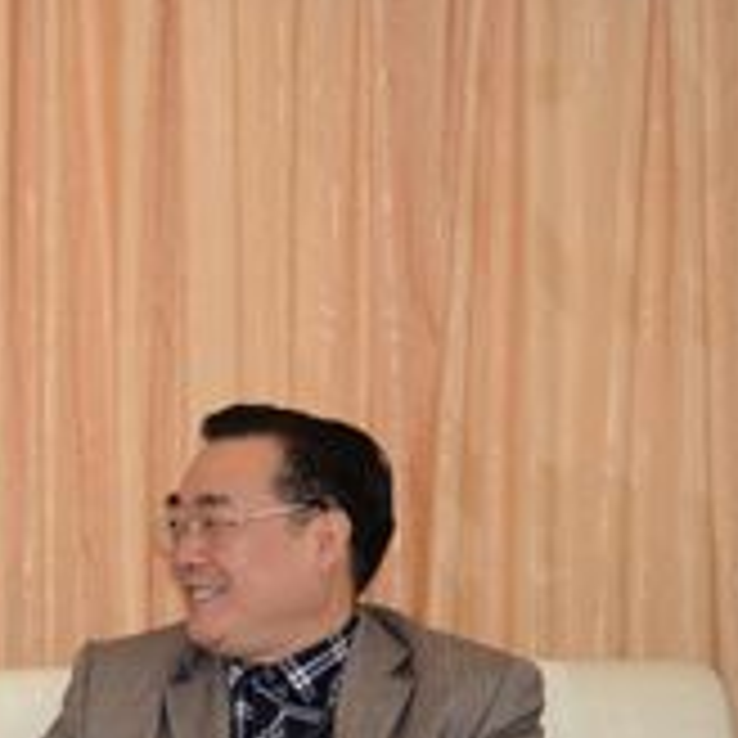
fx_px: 3811
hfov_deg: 10.5
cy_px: 664
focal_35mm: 158
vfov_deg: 11.0
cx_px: -490
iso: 800
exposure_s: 1/60
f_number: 5
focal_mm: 34
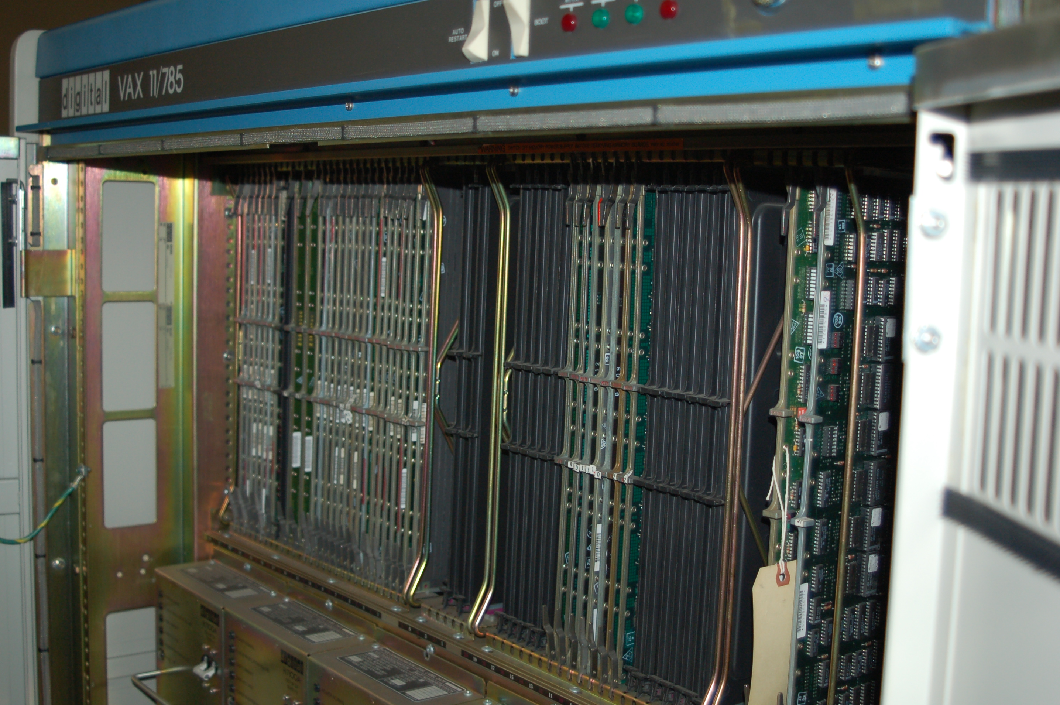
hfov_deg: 44.5
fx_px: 1294
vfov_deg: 30.5
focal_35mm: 44
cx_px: 510
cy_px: 364
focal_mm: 28
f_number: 3.5
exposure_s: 1/60
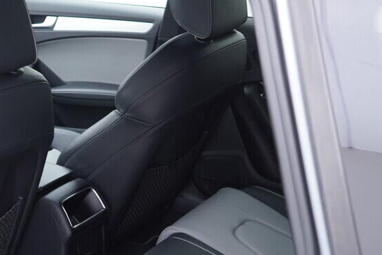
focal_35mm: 67
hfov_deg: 29.3
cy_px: 205
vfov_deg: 20.1
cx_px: 70
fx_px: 711
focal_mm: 24
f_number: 2.8
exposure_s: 1/40
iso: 250
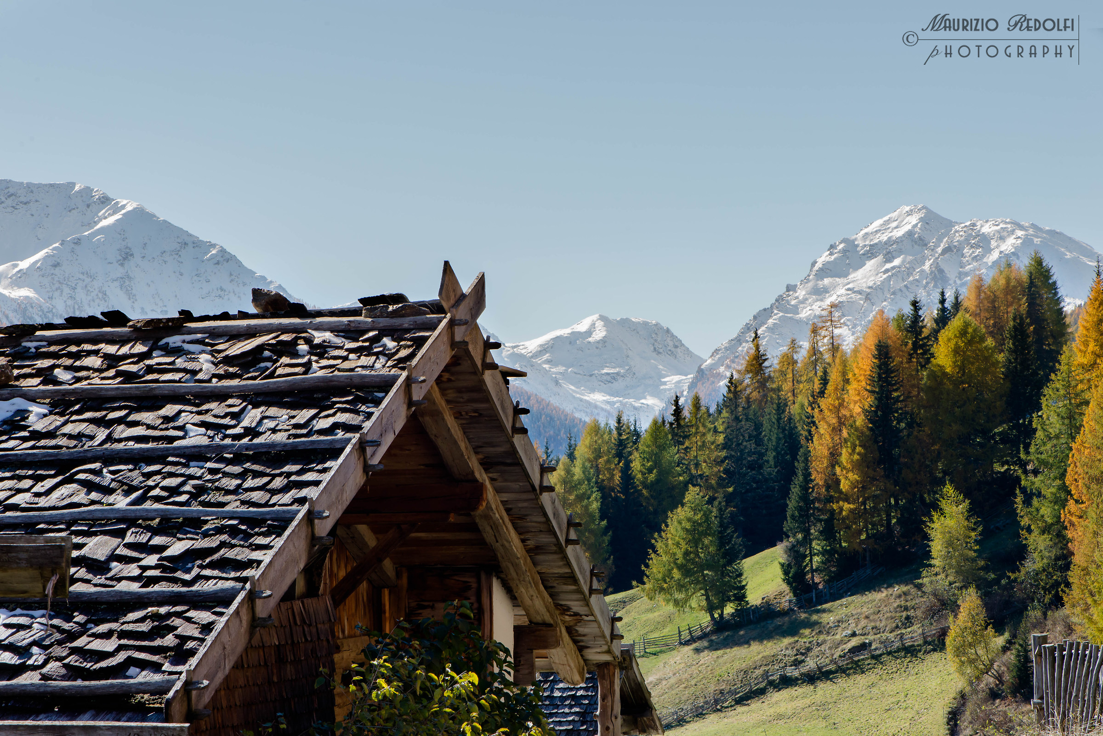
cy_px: 368
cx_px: 552
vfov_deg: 13.1
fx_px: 3218
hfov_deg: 19.4
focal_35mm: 105
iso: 500
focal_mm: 105
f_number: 16
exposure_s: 1/200
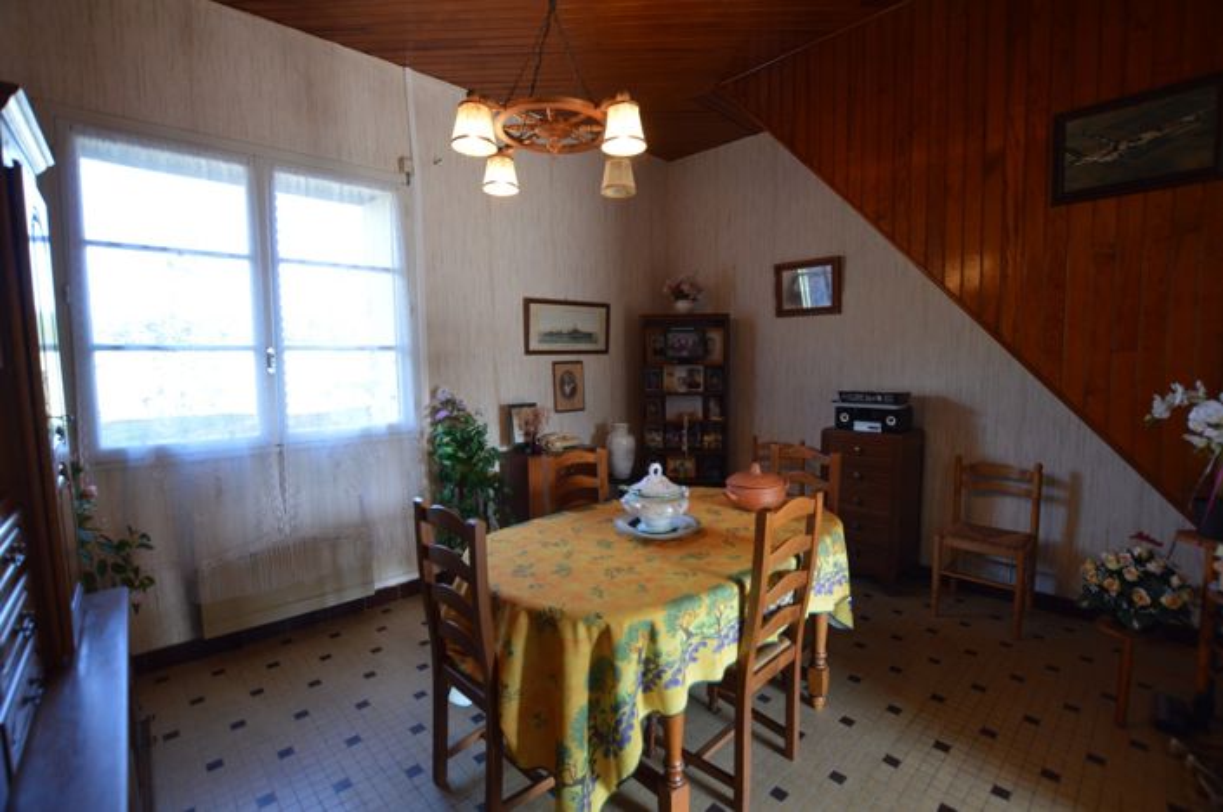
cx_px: 612
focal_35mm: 15
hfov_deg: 100.5
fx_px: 509
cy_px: 406
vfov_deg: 77.2
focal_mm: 10
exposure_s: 1/60
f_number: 4
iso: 400
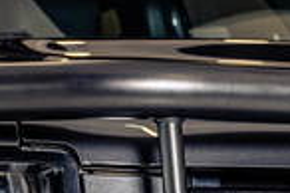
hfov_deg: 9.4
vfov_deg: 6.2
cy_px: 354
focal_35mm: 217
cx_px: 267
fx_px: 1746
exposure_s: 1/200
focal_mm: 31
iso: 640
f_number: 4.5
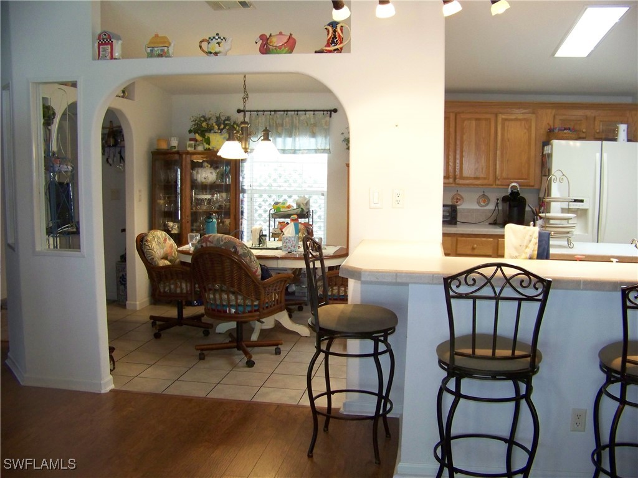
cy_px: 239
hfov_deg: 51.4
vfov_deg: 39.7
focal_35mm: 36
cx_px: 319
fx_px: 664
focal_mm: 5.85
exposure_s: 1/30
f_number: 2.8
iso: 250
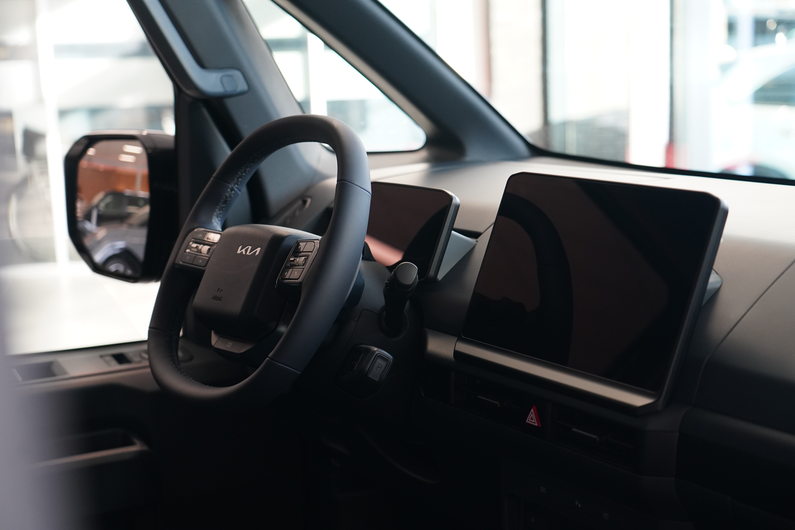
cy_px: 265
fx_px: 1281
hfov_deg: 34.5
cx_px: 398
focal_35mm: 58
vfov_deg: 23.4
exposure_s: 1/60
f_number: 4
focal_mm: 58
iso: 2500
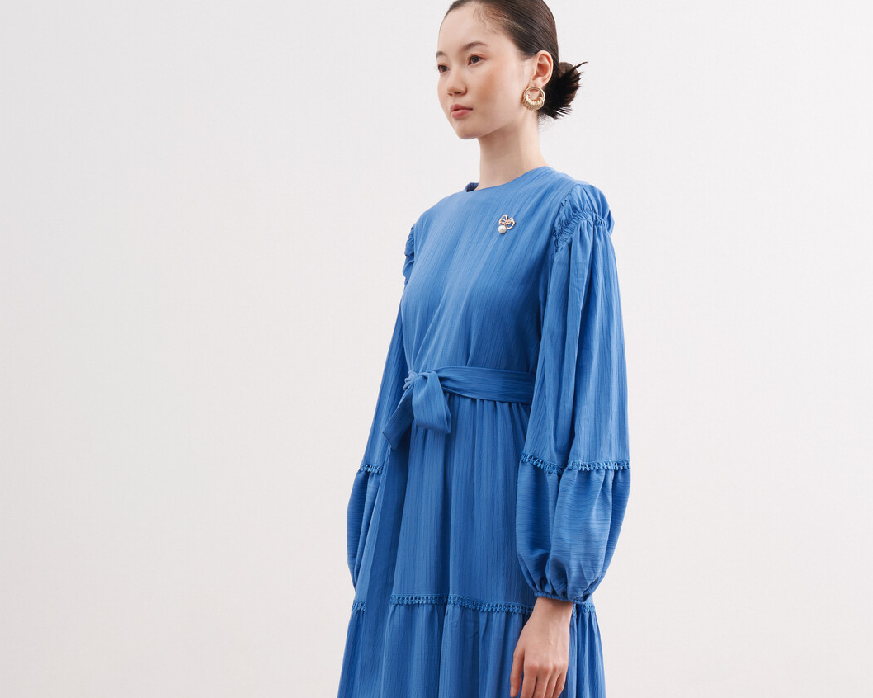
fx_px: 2351
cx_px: 484
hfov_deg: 21.0
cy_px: 578
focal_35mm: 91
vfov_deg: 16.7
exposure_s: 1/160
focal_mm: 57
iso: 400
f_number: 11
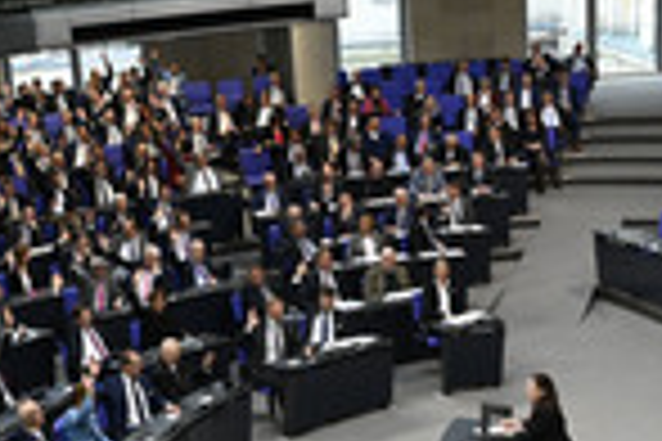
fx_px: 1581
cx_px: 259
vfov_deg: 14.9
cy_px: 626
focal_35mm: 86
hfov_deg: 23.6
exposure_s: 1/400
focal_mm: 28
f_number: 5.6
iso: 6400
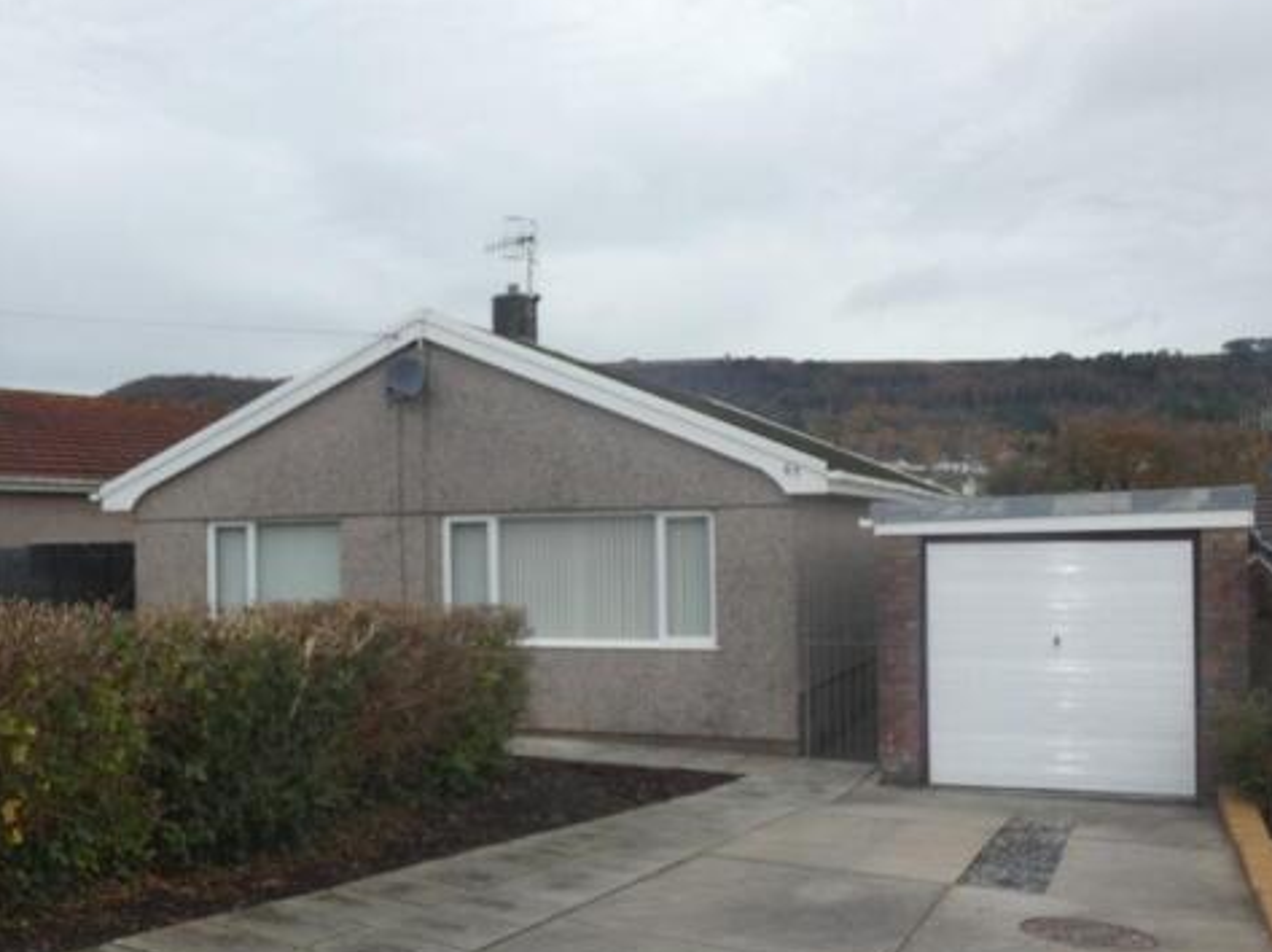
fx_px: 1359
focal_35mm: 37
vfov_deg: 38.5
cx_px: 561
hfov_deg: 50.1
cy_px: 545
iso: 80
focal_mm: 5.3
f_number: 3.3
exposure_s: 1/160
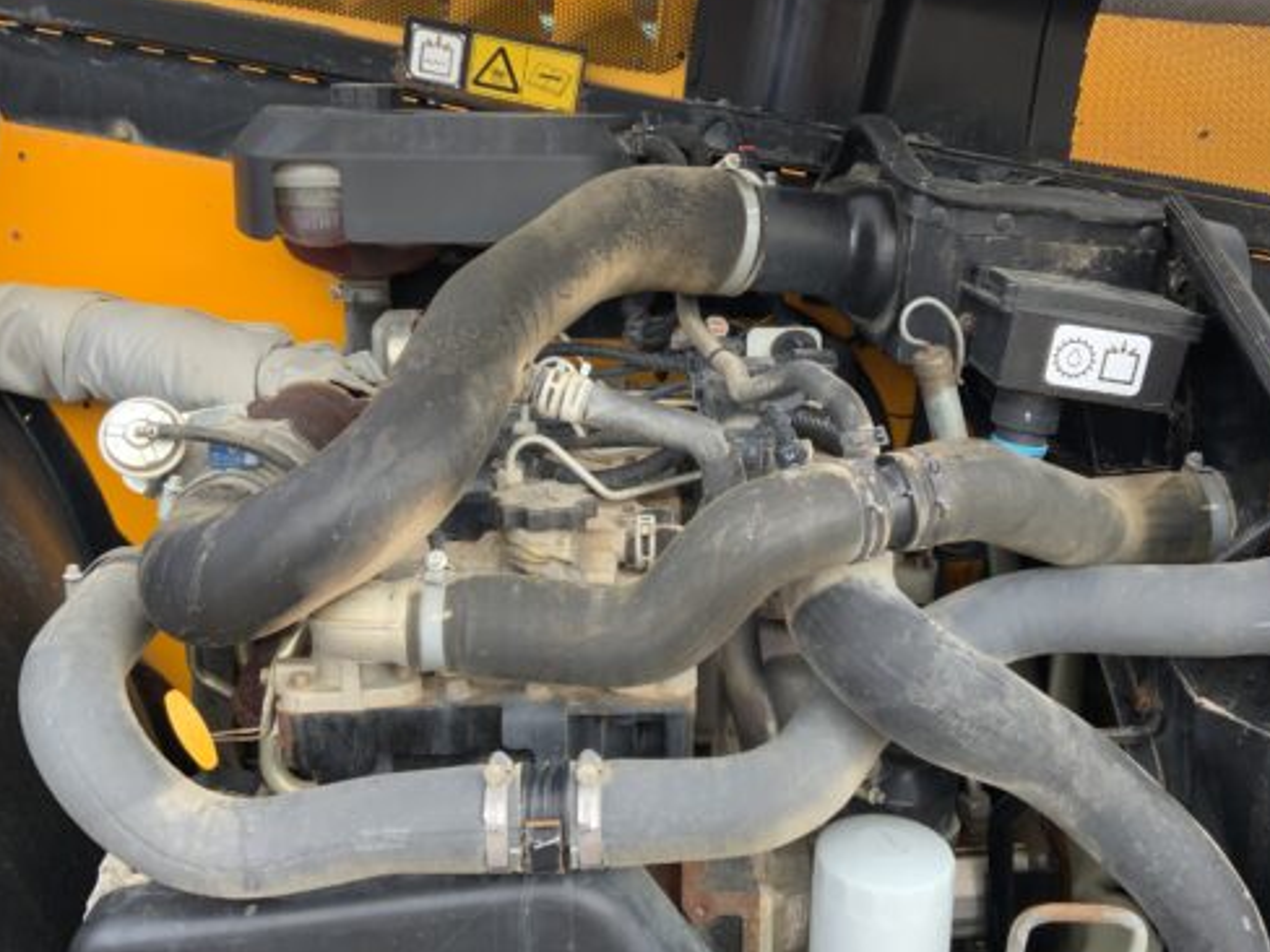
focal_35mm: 38
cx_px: 684
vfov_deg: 37.7
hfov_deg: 48.9
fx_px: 1394
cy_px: 458
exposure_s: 1/220
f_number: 1.8
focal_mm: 3
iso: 16
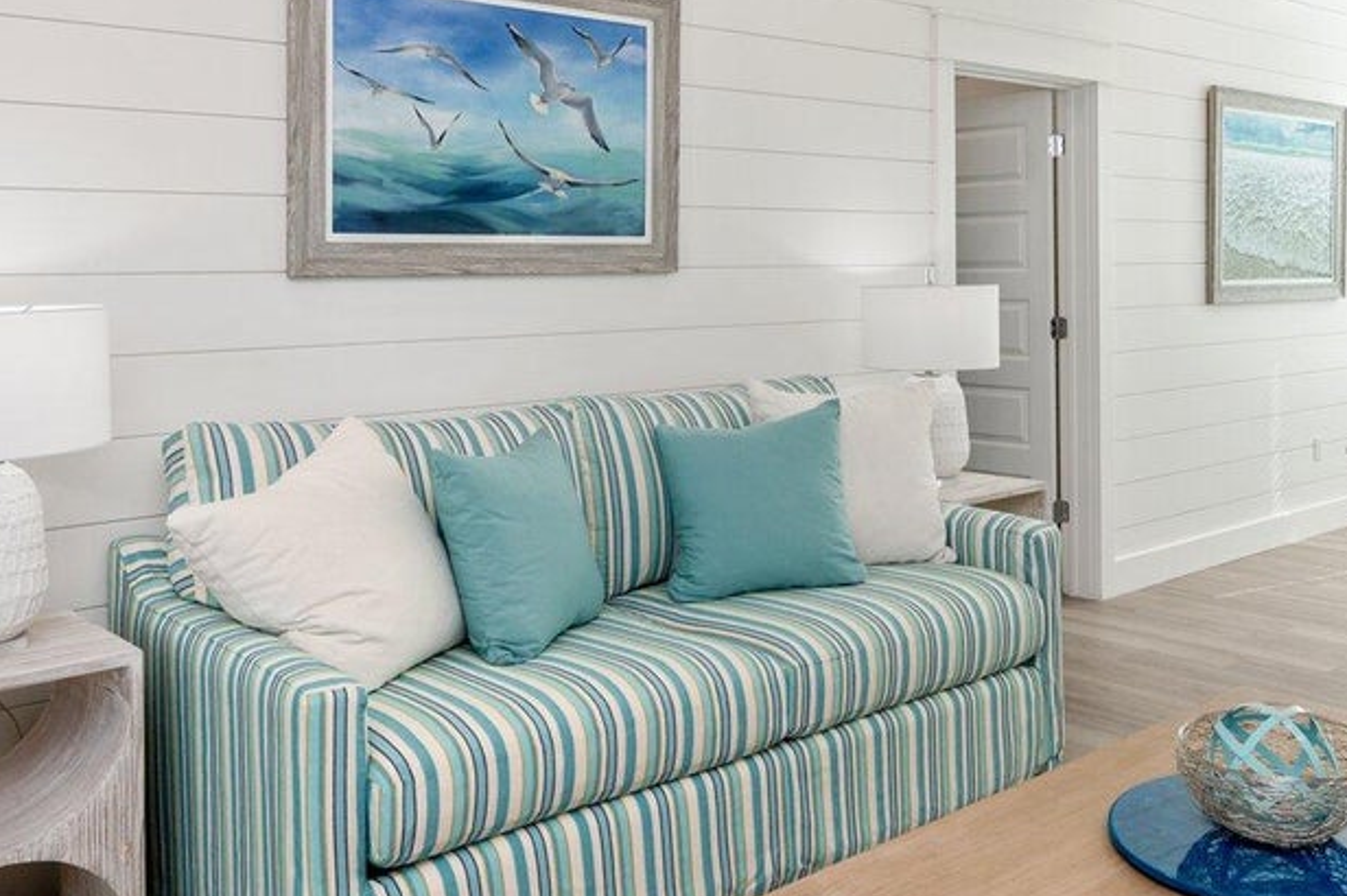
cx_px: 842
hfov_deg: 53.9
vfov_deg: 37.6
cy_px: 337
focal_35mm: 35
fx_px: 1309
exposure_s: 1/50
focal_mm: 14
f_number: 9
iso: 160
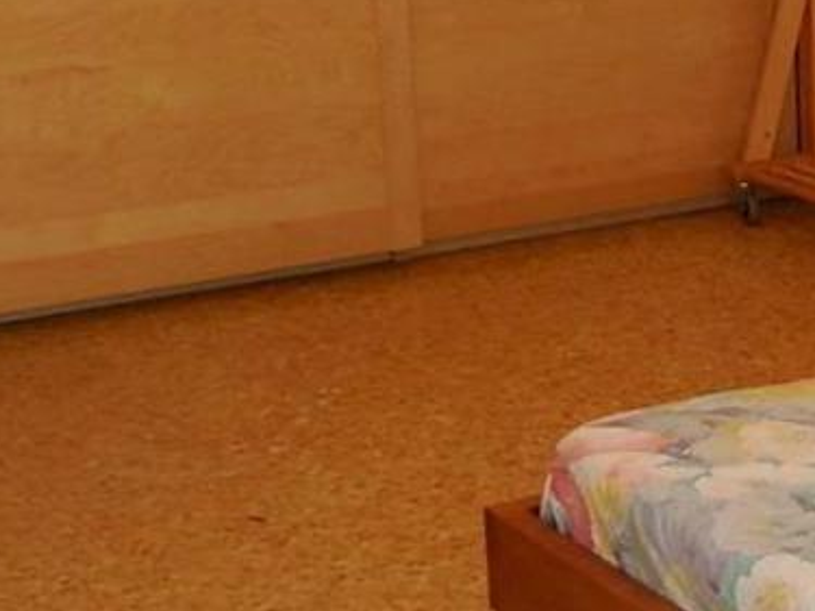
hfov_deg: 18.8
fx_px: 2260
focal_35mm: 96
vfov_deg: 15.4
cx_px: 1095
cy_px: 187
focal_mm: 4.5
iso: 125
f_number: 3.4
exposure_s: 1/30
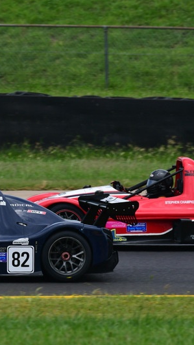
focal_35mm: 970
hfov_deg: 1.3
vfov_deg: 2.2
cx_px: -27
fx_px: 8876
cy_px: 172
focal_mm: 410
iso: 400
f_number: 11
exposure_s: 1/640
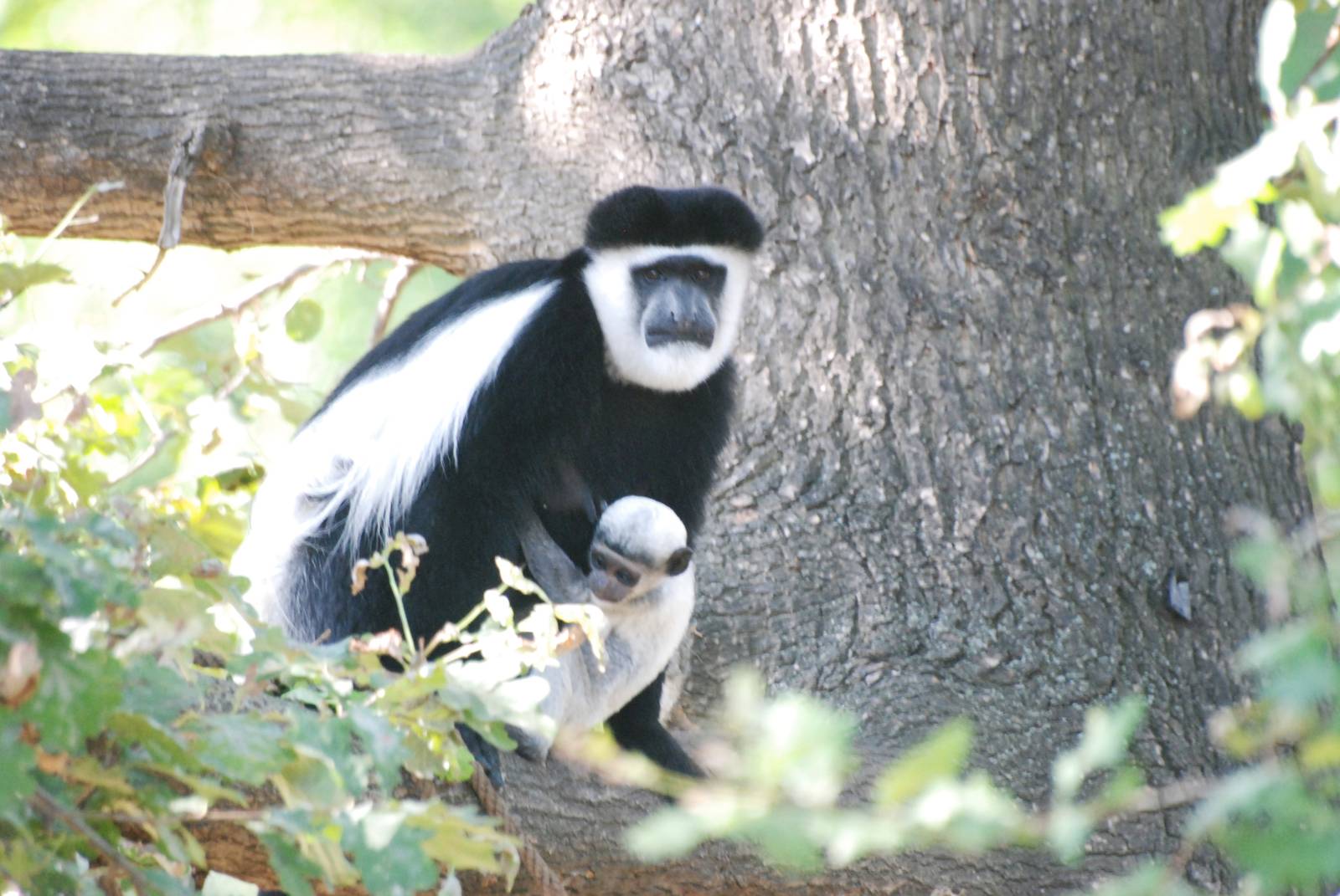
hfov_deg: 4.6
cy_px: 448
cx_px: 670
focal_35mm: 450
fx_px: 16770
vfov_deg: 3.1
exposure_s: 1/80
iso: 1000
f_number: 5.6
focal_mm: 300
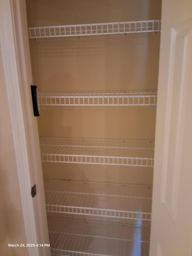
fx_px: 207
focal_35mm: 28
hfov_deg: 49.7
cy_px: 128
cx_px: 96
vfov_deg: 63.4
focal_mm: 2.91
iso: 640
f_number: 1.9
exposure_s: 1/17
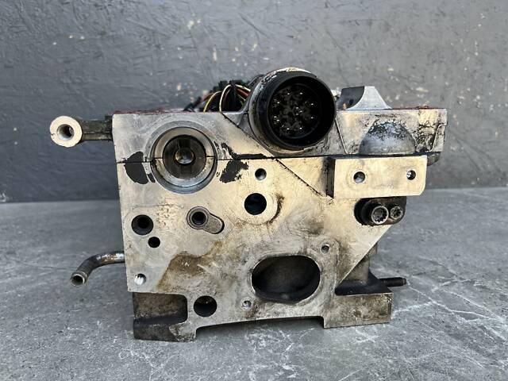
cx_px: 254
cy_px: 190
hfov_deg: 67.3
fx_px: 382
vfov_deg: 53.1
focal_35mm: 26
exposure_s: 1/175
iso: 40
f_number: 1.6
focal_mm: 5.1
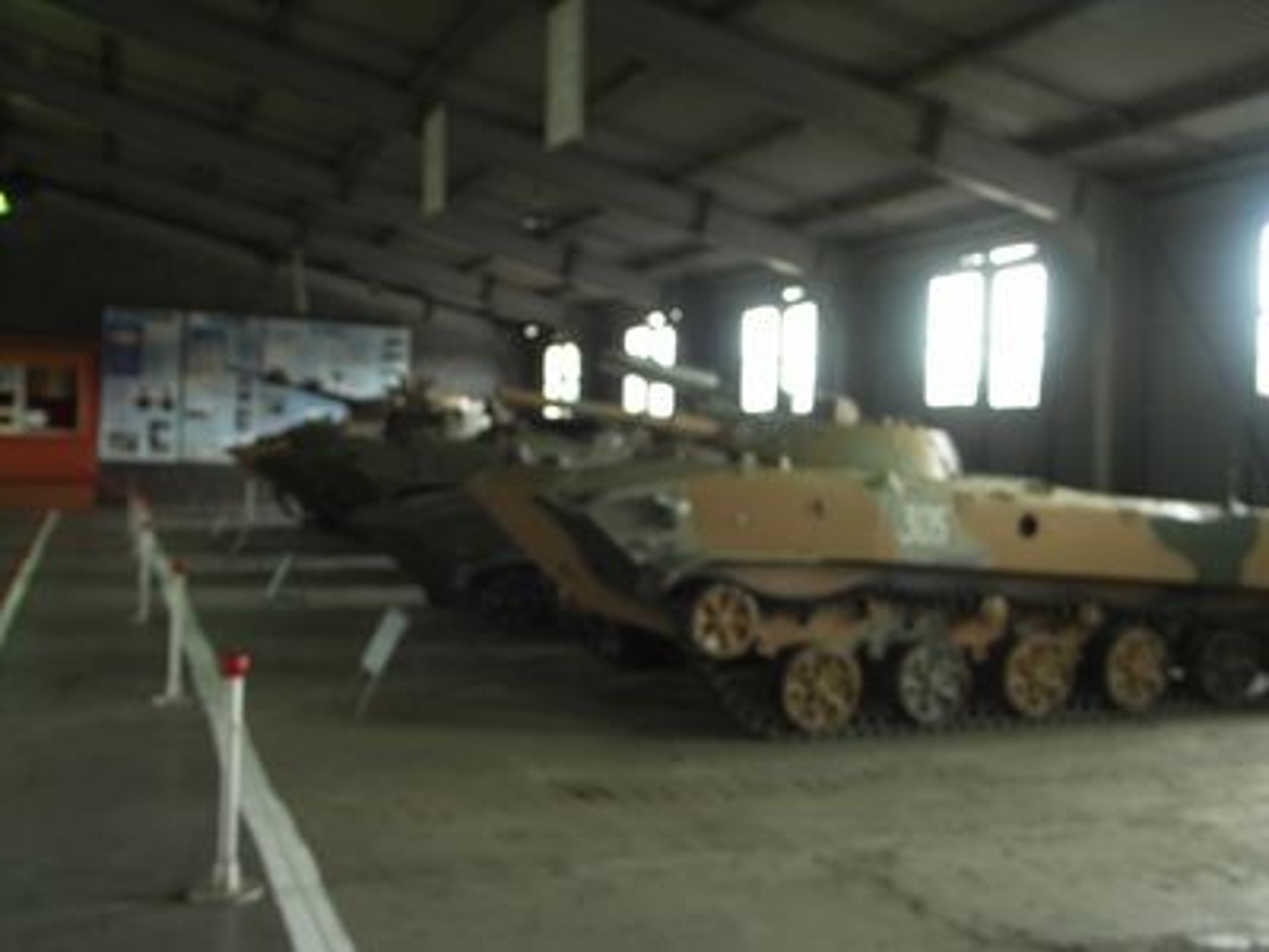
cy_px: 476
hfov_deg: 50.1
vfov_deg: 38.7
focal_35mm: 37
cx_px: 634
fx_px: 1356
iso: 100
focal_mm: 9.6
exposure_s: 1/8
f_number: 2.8
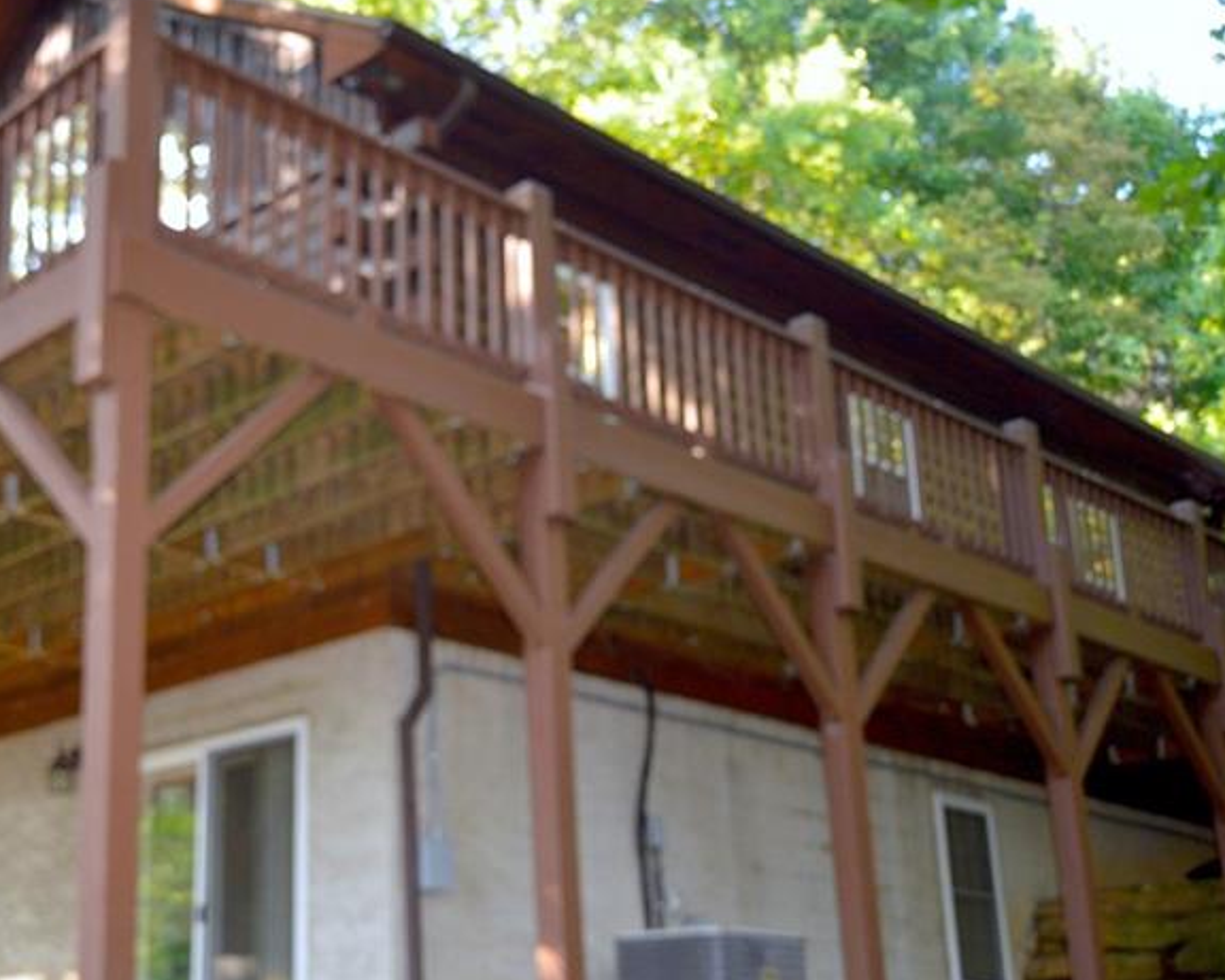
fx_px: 1813
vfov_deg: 30.2
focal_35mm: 50
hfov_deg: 36.4
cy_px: 553
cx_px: 289
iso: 400
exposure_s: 1/60
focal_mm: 20
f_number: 4
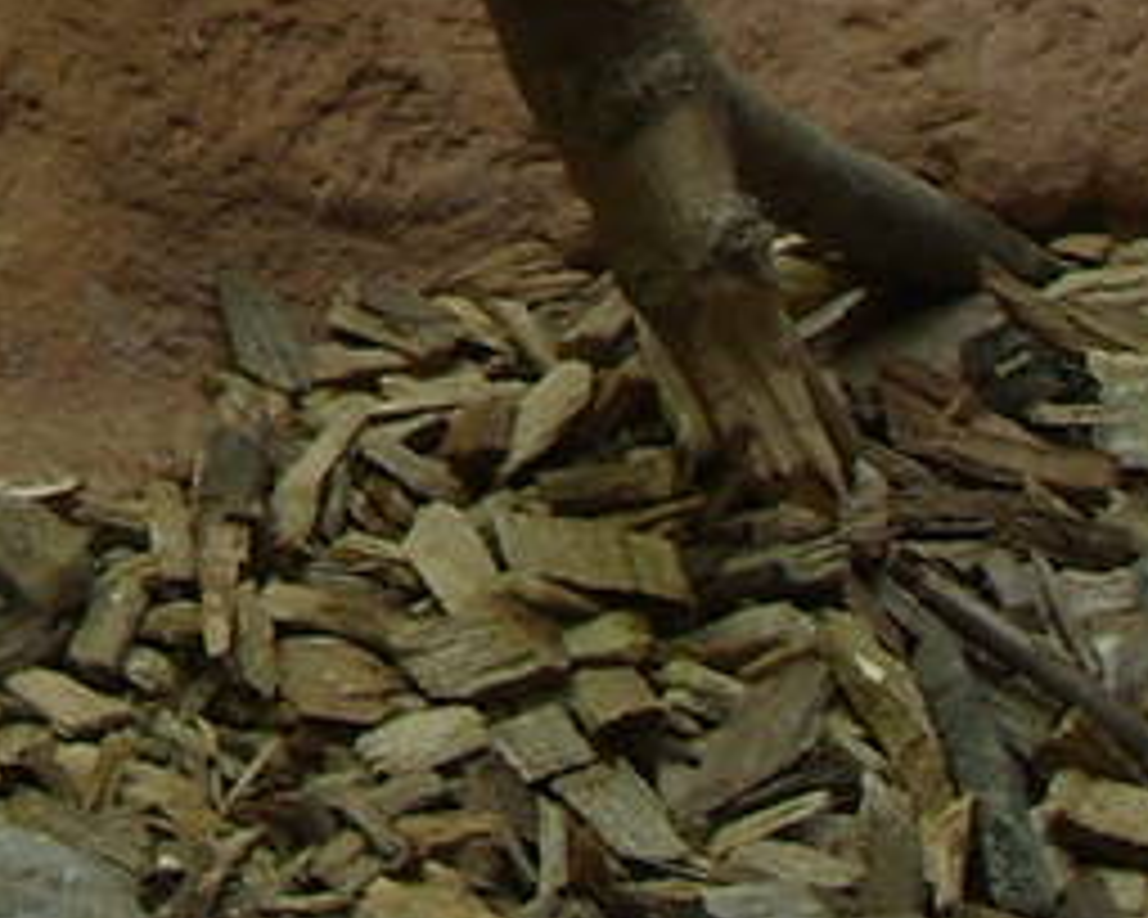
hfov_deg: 8.8
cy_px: -1170
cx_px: -662
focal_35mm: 214
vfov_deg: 6.9
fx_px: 7271
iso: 80
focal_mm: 7.8
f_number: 2.8
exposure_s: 1/60
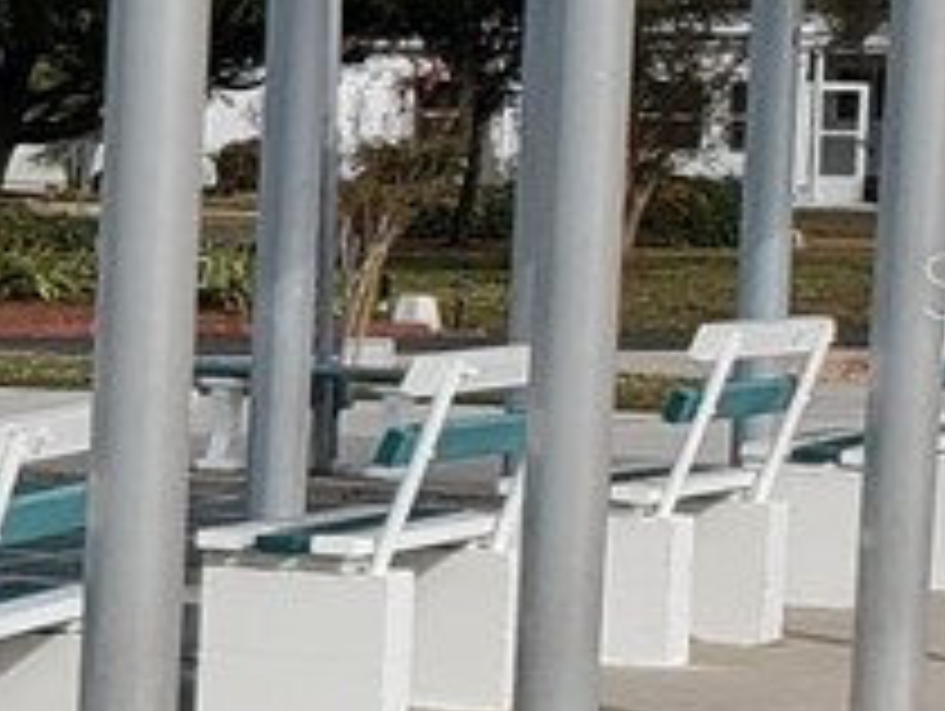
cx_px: -2254
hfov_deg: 8.0
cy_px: 284
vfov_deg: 7.5
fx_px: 5411
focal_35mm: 198
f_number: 2.4
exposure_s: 1/2199
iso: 50
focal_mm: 4.3
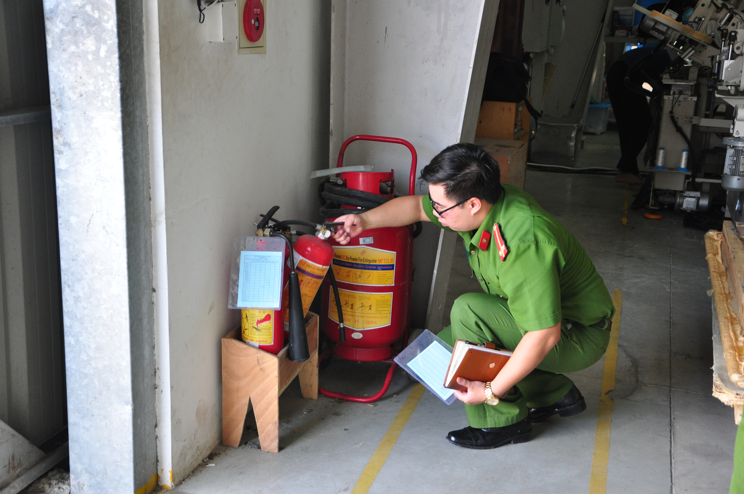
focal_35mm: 48
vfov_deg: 28.0
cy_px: 247
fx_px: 991
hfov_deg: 41.2
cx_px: 372
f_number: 4.2
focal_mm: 32
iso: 800
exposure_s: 1/125
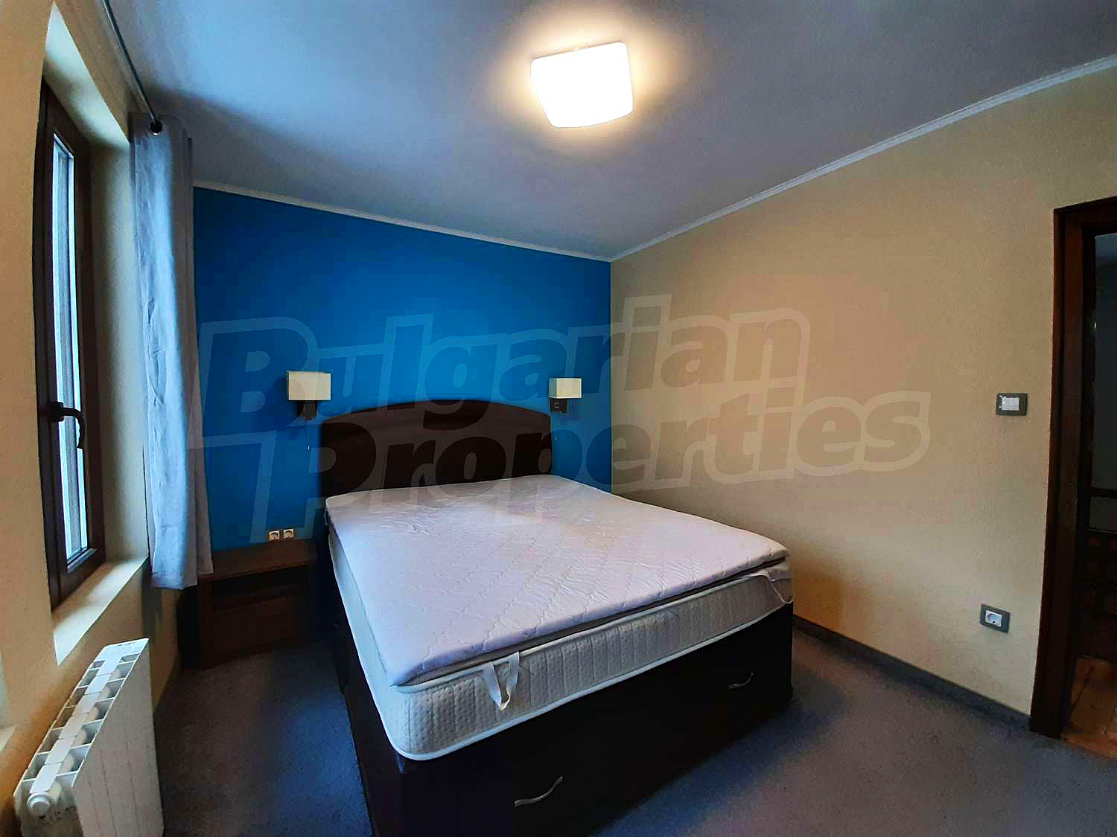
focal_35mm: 13
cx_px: 558
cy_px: 418
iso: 125
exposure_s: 1/50
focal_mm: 1.42
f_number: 2.2
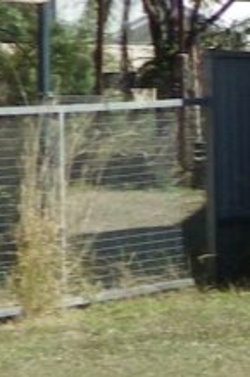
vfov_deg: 4.5
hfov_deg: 2.7
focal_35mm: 458
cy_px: 55
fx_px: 4778
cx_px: 1616
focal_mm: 9
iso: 100
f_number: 3.8
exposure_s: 1/800
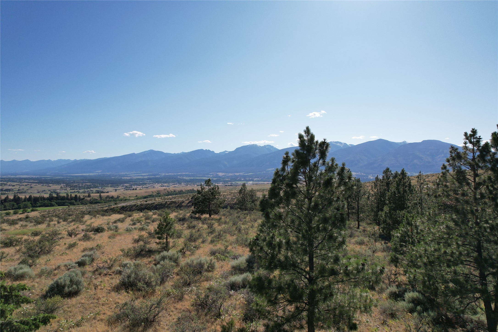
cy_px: 166
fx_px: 304
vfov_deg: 57.2
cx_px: 249
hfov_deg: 78.6
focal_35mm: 22
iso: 120
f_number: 2.8
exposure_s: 1/3000
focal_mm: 8.38
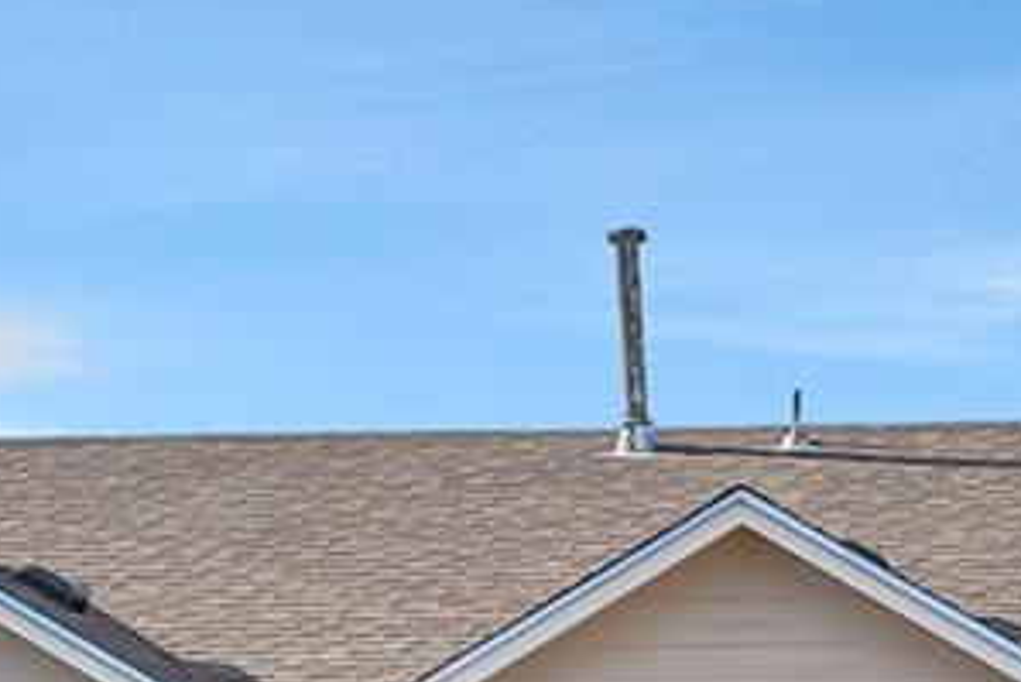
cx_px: 493
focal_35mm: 118
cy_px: 1205
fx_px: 3348
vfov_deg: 10.9
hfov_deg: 17.3
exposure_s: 1/3000
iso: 130
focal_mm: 8.38
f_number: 2.8
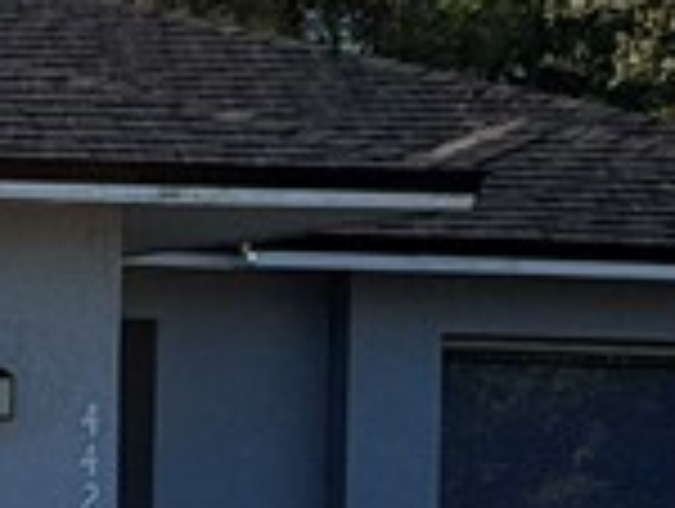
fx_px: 6387
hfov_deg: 5.6
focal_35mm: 327
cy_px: 319
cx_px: -1422
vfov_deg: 4.6
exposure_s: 1/3534
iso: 64
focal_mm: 6.76
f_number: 1.78
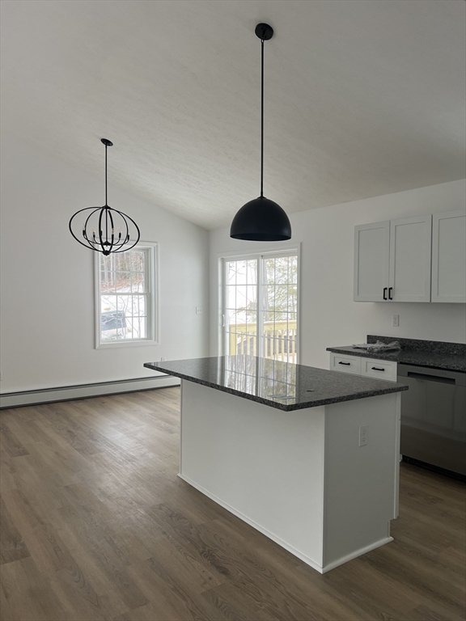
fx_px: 467
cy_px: 310
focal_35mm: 26
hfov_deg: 53.1
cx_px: 233
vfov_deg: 67.3
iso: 80
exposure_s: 1/121
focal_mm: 5.7
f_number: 1.5
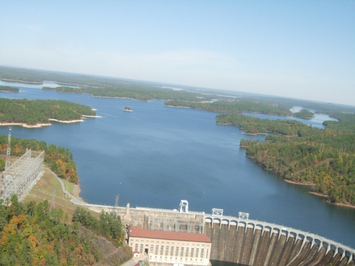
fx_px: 492
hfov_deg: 39.7
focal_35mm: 48
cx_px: 178
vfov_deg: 30.3
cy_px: 133
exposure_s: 1/1024
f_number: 7.7
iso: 400
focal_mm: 10.1
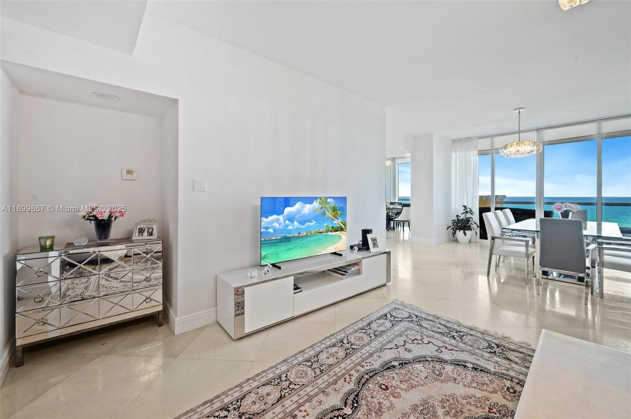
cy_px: 210
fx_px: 245
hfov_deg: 104.3
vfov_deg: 81.1
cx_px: 316
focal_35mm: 14
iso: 200
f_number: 8
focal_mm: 14
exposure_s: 1/4
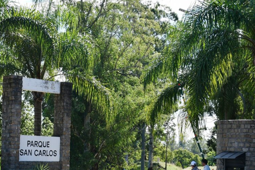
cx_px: 105
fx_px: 616
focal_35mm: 87
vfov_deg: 15.7
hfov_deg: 23.4
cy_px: 117
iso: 160
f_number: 8
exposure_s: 1/250
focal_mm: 38
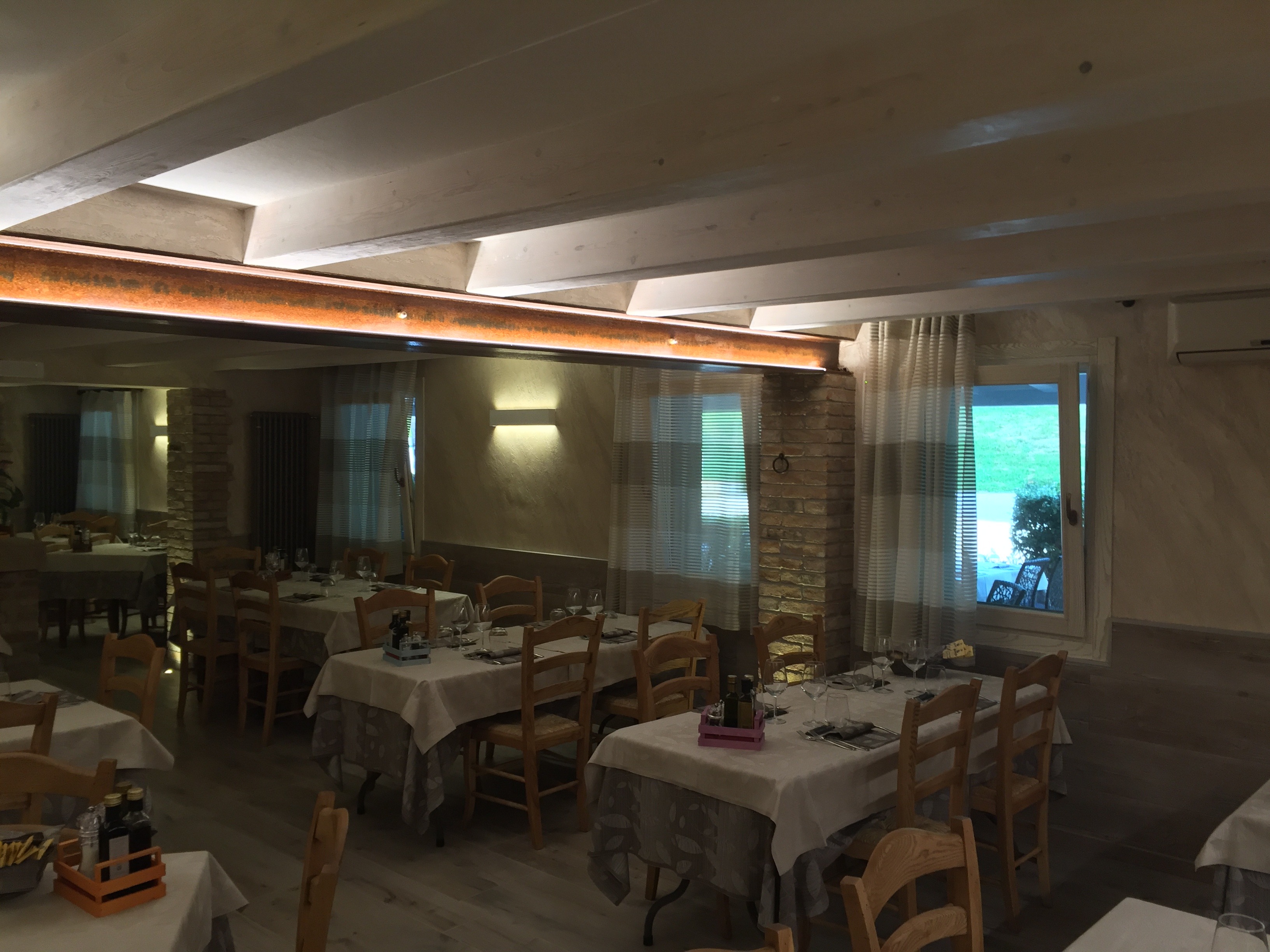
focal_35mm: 29
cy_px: 476
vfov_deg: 48.2
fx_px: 1064
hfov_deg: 61.7
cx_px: 635
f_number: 2.2
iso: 100
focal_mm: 4.15
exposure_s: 1/33
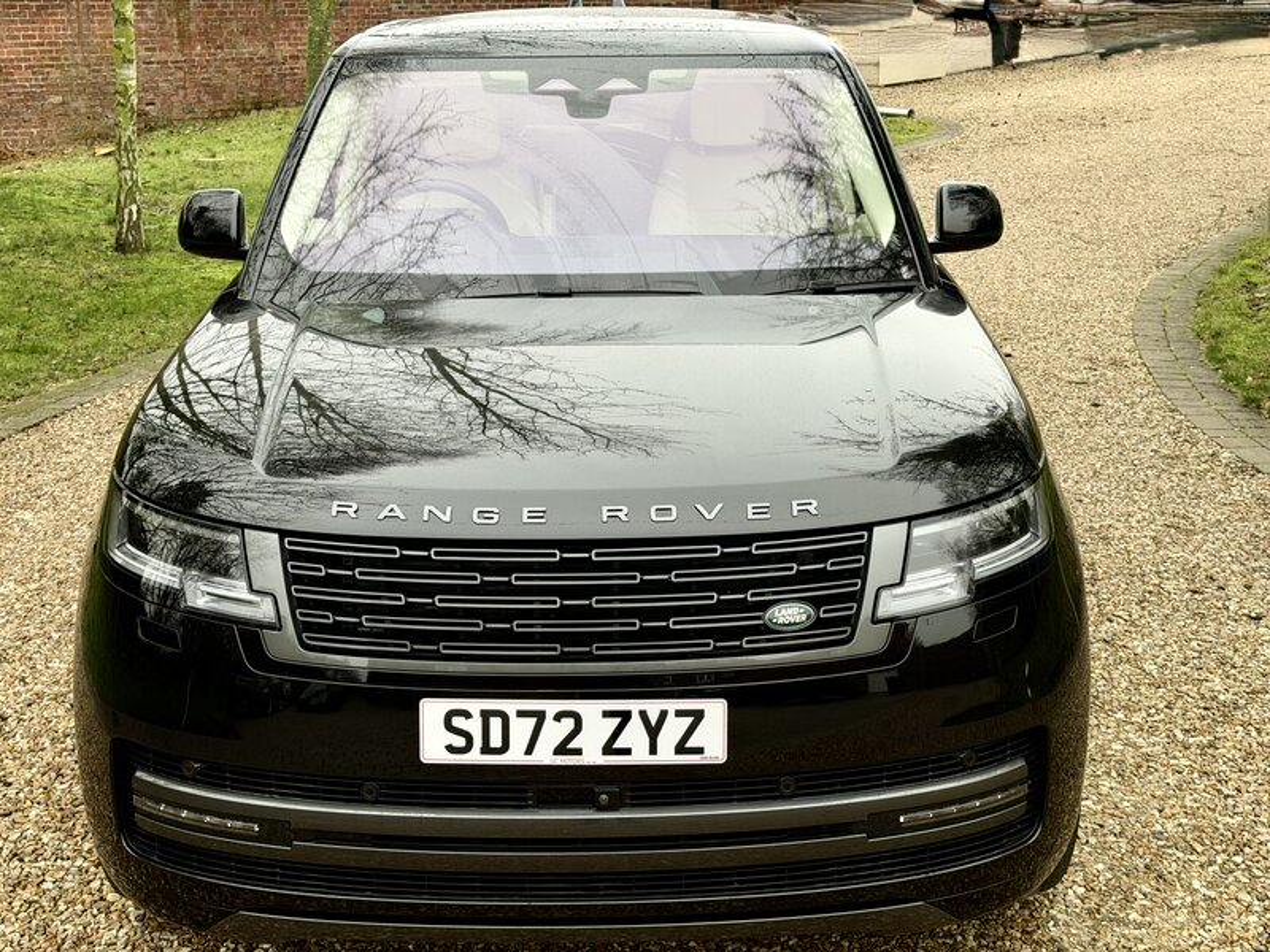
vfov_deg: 30.3
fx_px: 1761
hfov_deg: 39.7
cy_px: 476
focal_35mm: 48
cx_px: 635
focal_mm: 6.76
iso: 100
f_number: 1.78
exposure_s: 1/83
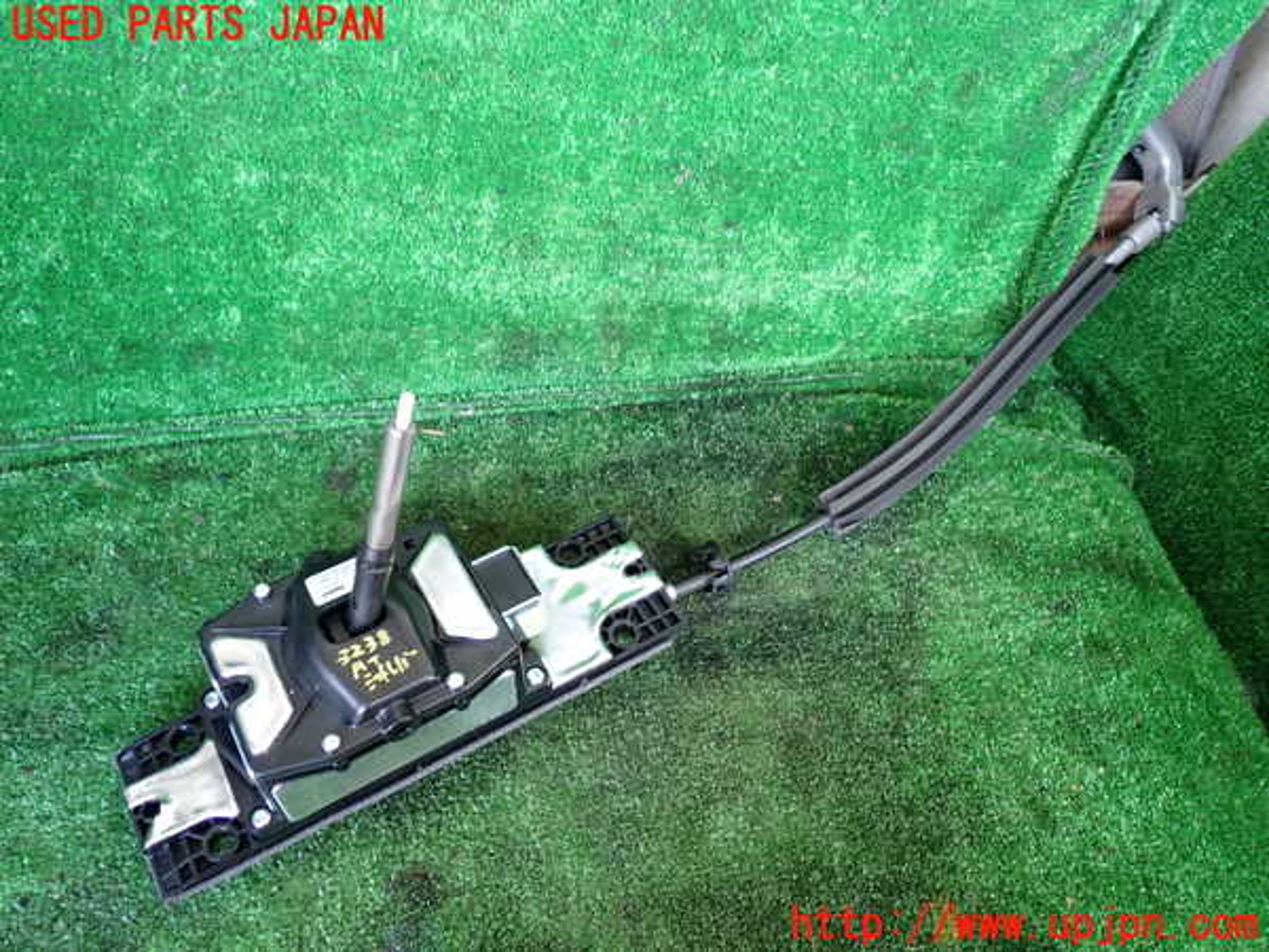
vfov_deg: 46.8
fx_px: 1100
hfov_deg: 60.0
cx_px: 634
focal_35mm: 30
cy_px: 476
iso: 200
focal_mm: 5.4
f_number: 2.3
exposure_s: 1/30
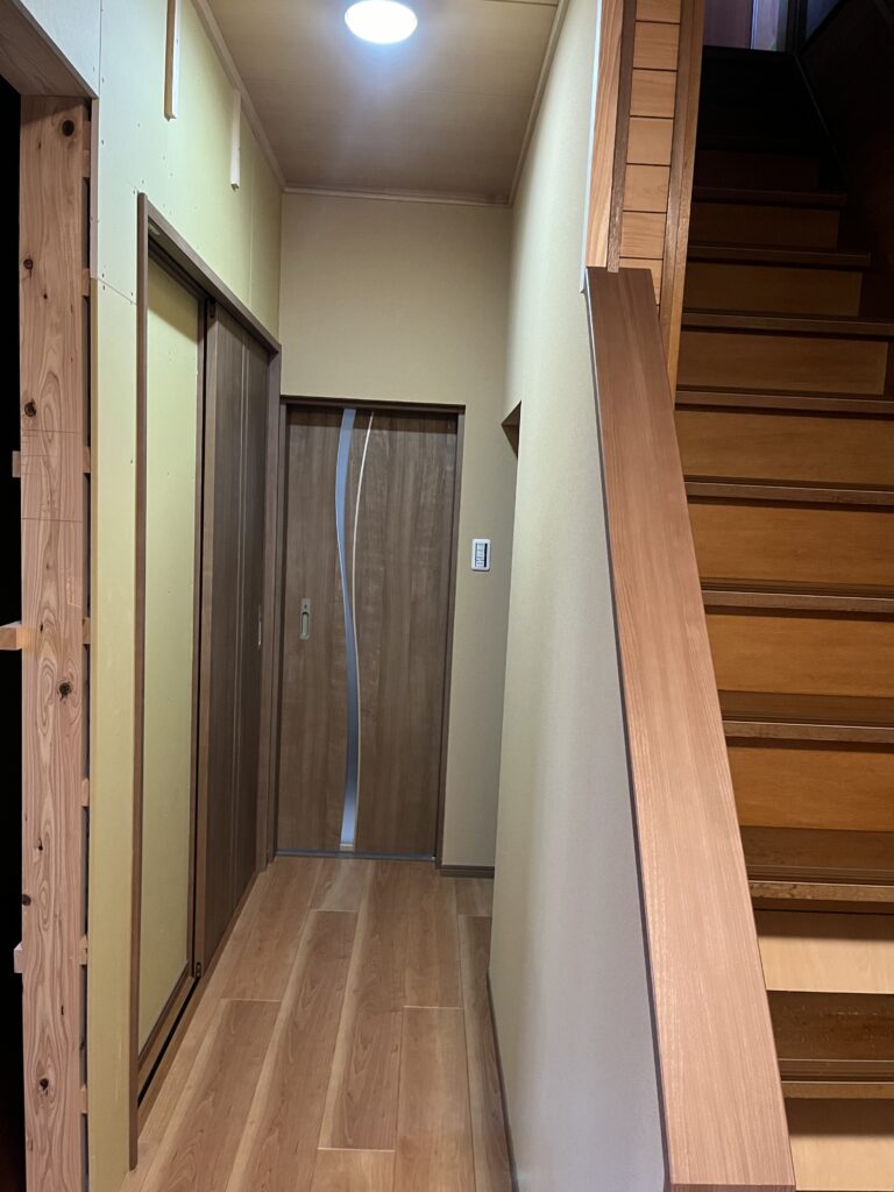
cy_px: 596
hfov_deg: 53.1
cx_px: 447
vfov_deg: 67.3
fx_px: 895
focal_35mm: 26
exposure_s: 1/60
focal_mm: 5.1
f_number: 1.6
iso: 500
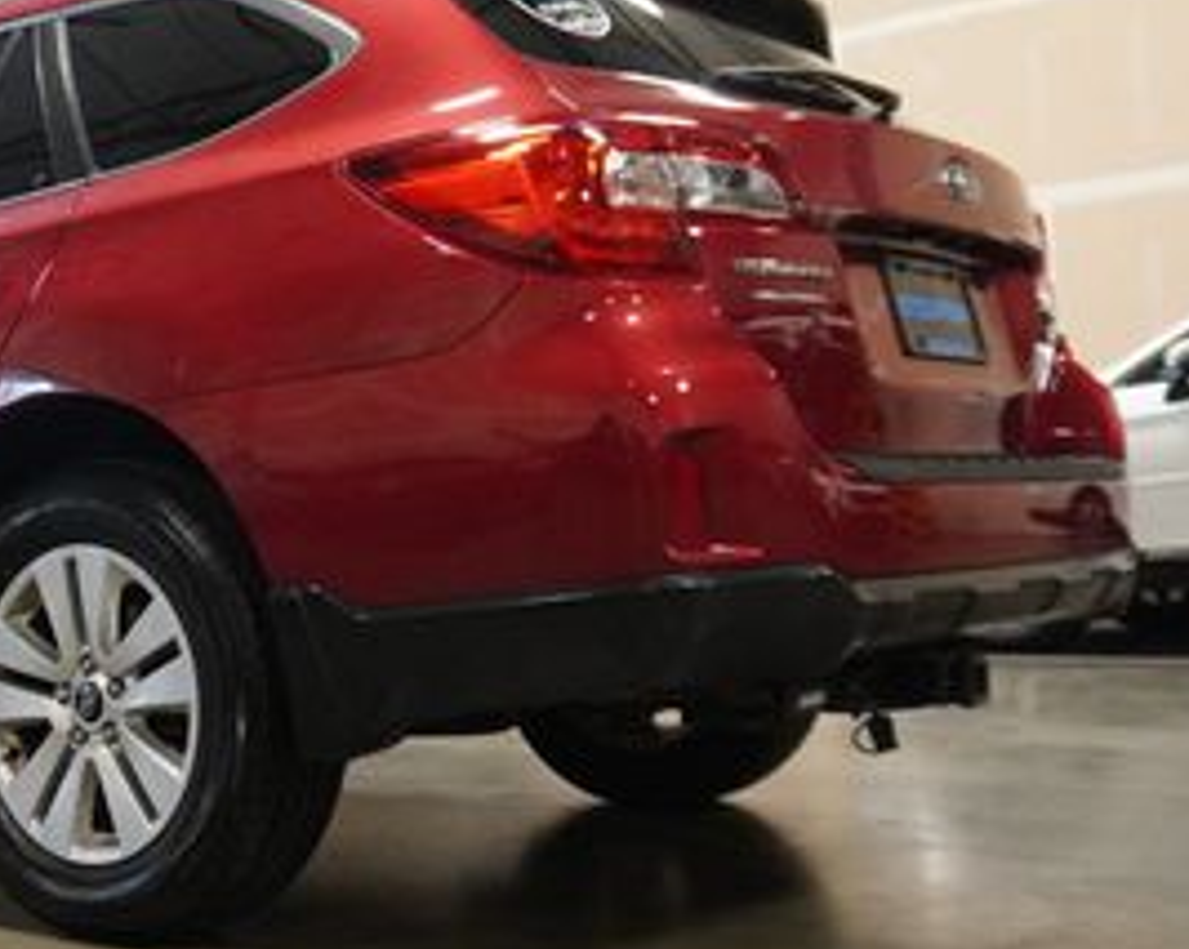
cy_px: 414
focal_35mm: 54
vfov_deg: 28.0
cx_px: 165
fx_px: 1898
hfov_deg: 33.3
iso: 3200
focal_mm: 16
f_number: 3.5
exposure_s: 1/160
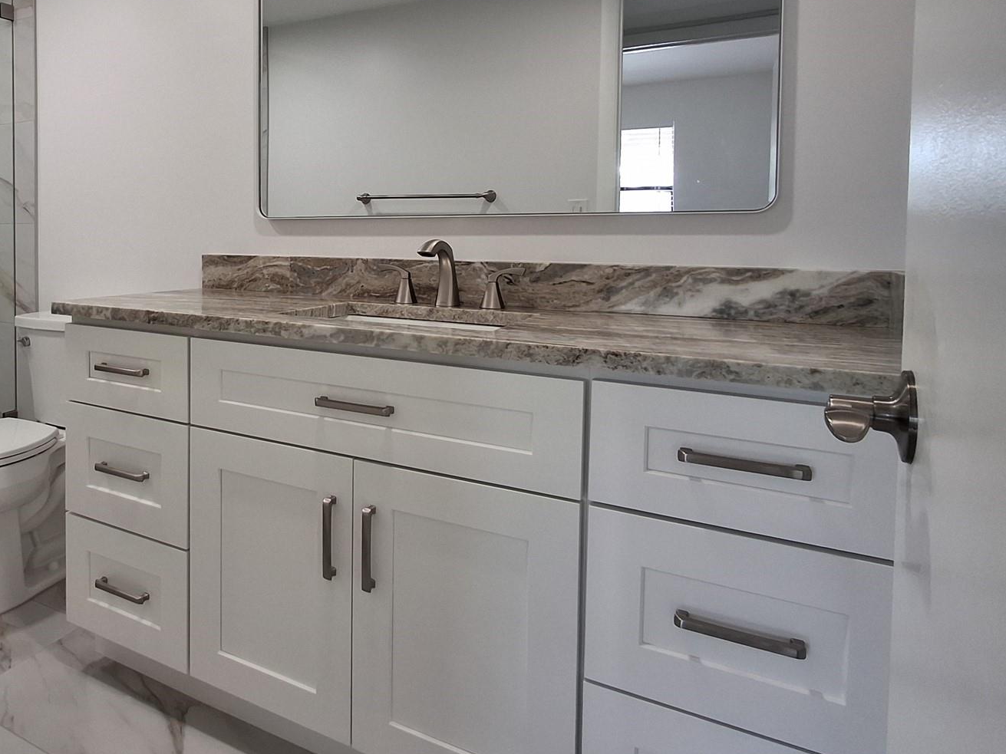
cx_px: 305
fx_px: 726
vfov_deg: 54.1
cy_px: 271
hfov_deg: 66.8
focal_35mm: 25
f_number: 2.2
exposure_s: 1/60
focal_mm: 1.64
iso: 40
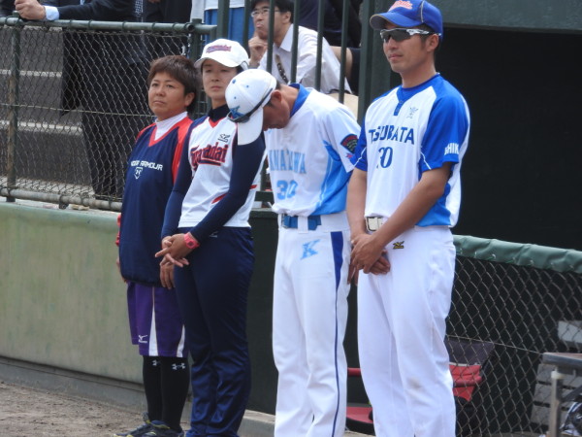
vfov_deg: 5.5
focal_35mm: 270
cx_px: 291
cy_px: 218
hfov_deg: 7.3
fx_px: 4540
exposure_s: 1/320
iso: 100
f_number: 5.5
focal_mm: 48.4
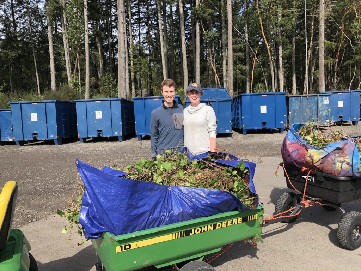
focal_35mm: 28
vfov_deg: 49.7
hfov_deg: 63.4
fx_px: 292
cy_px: 136
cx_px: 180
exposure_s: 1/873
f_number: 1.8
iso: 20
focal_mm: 3.99
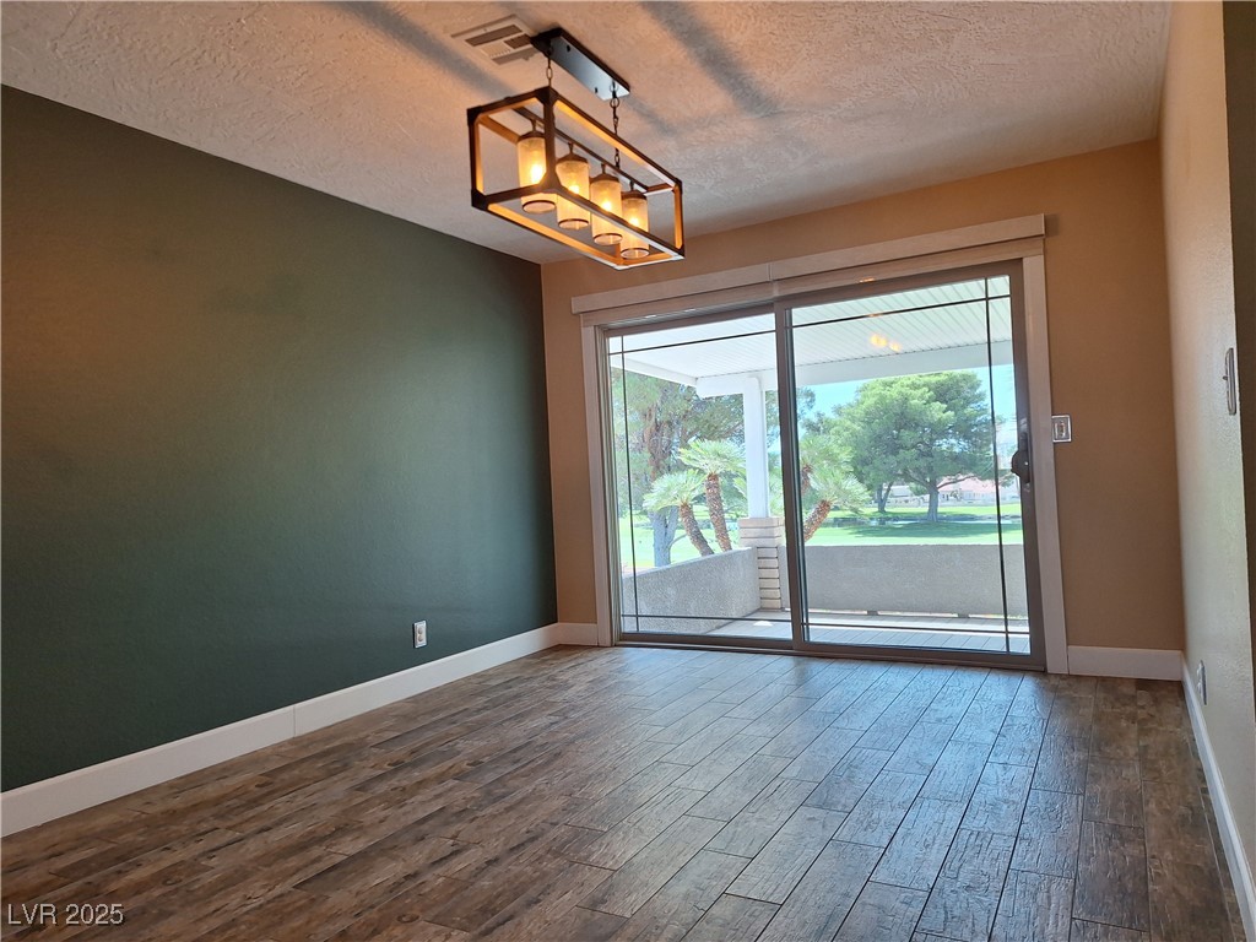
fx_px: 835
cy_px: 471
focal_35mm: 23
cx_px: 628
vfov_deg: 58.9
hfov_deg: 73.9
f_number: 1.8
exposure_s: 1/134
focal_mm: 5.54
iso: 40
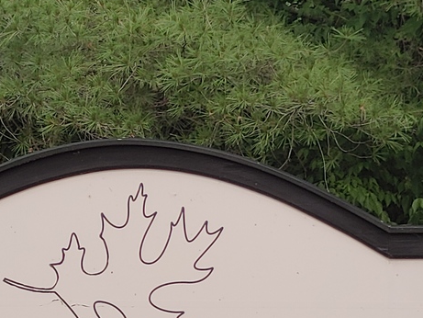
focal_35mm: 225
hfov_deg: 8.8
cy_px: 282
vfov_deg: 6.6
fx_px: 2750
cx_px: 130
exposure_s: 1/909
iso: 50
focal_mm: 5.58
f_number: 1.8
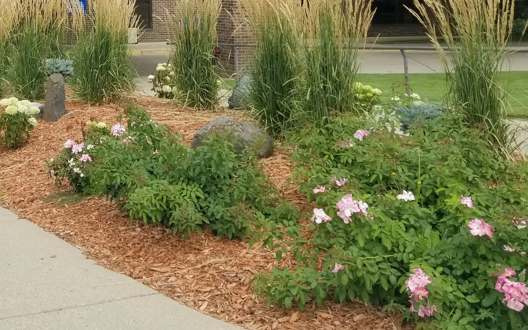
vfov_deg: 21.2
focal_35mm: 57
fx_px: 820
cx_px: 14
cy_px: -63
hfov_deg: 33.1
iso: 50
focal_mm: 4.25
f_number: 1.7
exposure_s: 1/1172
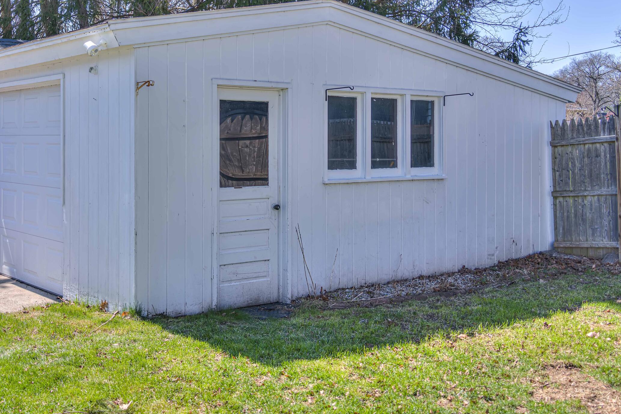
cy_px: 141
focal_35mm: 45
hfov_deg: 43.2
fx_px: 776
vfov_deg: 29.7
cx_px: 220
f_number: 3.2
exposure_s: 1/1250
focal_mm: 31
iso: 200
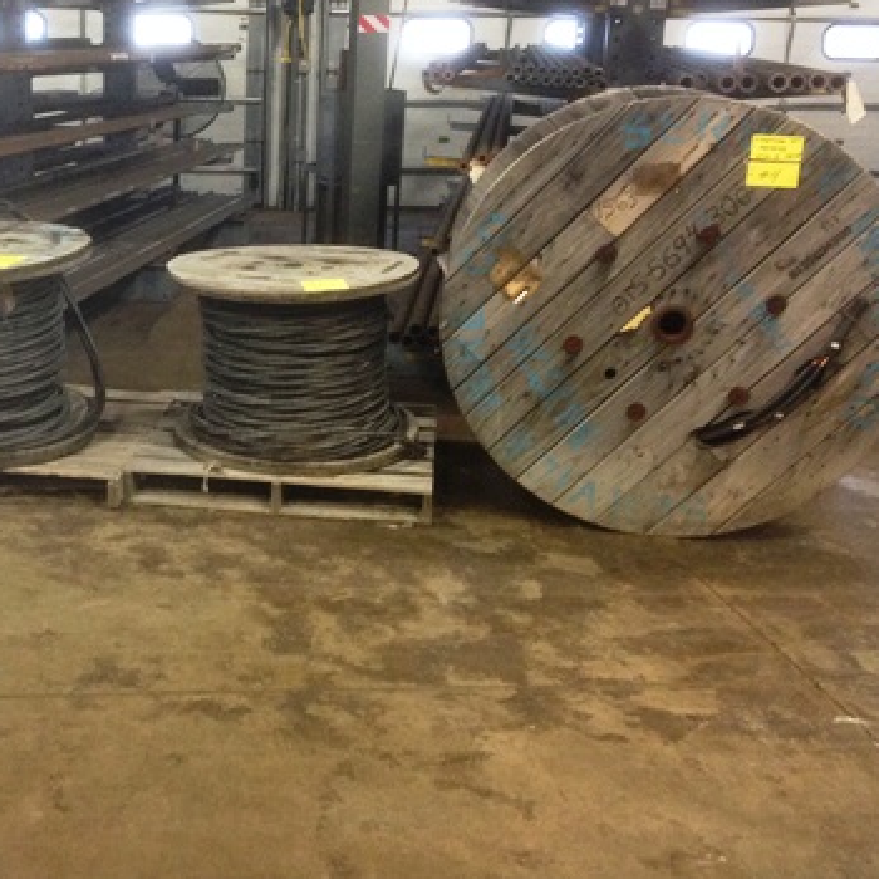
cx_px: 198
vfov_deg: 32.7
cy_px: 355
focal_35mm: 52
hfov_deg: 32.1
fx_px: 1494
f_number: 2.4
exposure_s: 1/20
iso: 200
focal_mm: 4.28
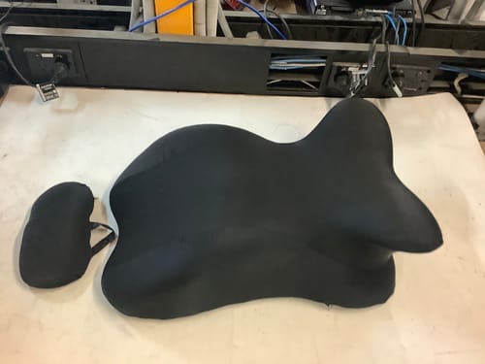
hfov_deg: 58.4
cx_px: 242
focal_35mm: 31
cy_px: 182
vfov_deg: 45.4
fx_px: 434
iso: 320
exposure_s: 1/33
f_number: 2.4
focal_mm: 3.3
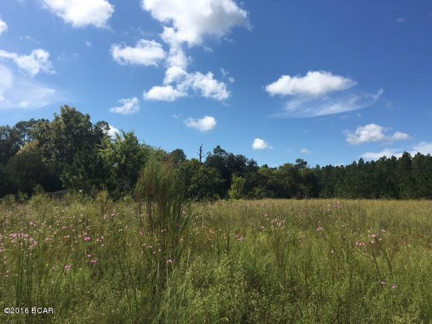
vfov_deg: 48.2
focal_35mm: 29
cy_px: 162
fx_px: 362
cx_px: 216
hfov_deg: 61.7
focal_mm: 4.15
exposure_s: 1/2137
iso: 25
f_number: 2.2
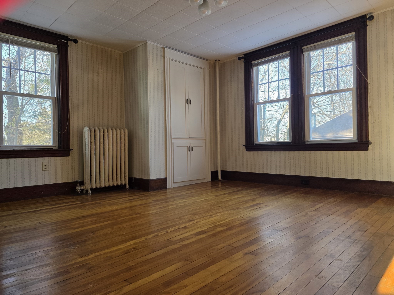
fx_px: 262
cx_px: 197
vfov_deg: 58.9
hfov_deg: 73.9
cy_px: 148
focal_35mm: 23
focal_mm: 6.3
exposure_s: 1/180
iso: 100
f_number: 1.7
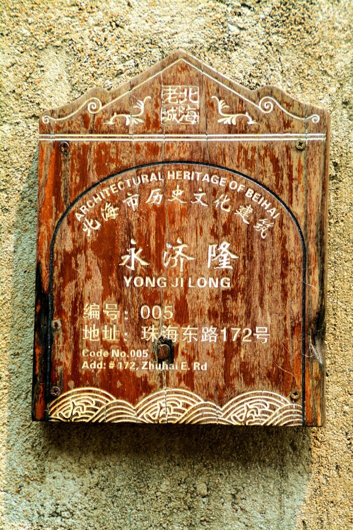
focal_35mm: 150
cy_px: 265
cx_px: 176
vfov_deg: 13.7
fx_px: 2208
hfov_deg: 9.1
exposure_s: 1/250
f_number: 10
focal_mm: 100
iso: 400
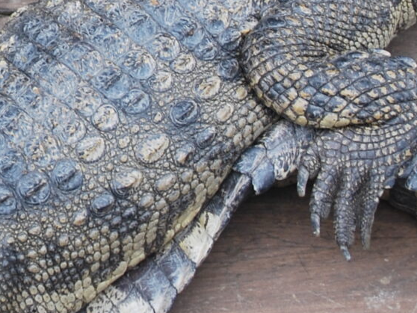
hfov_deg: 9.1
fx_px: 2555
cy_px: -37
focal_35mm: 212
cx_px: -170
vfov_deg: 7.0
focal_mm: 32
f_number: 5.6
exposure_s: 1/125
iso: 125
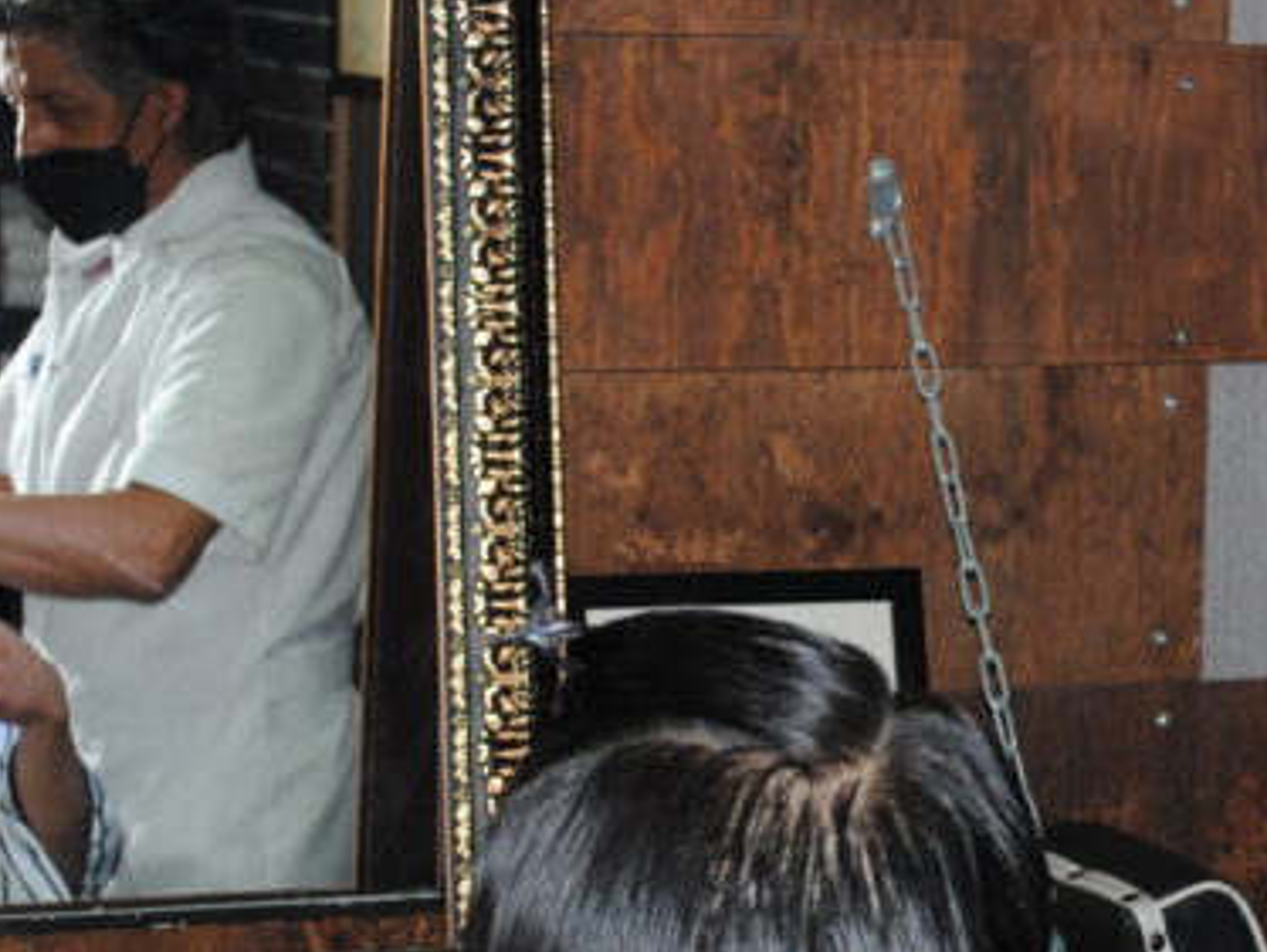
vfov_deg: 10.7
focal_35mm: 138
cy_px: 469
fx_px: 5066
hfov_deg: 14.2
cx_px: 1003
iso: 200
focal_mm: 35
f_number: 5
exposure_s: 1/60
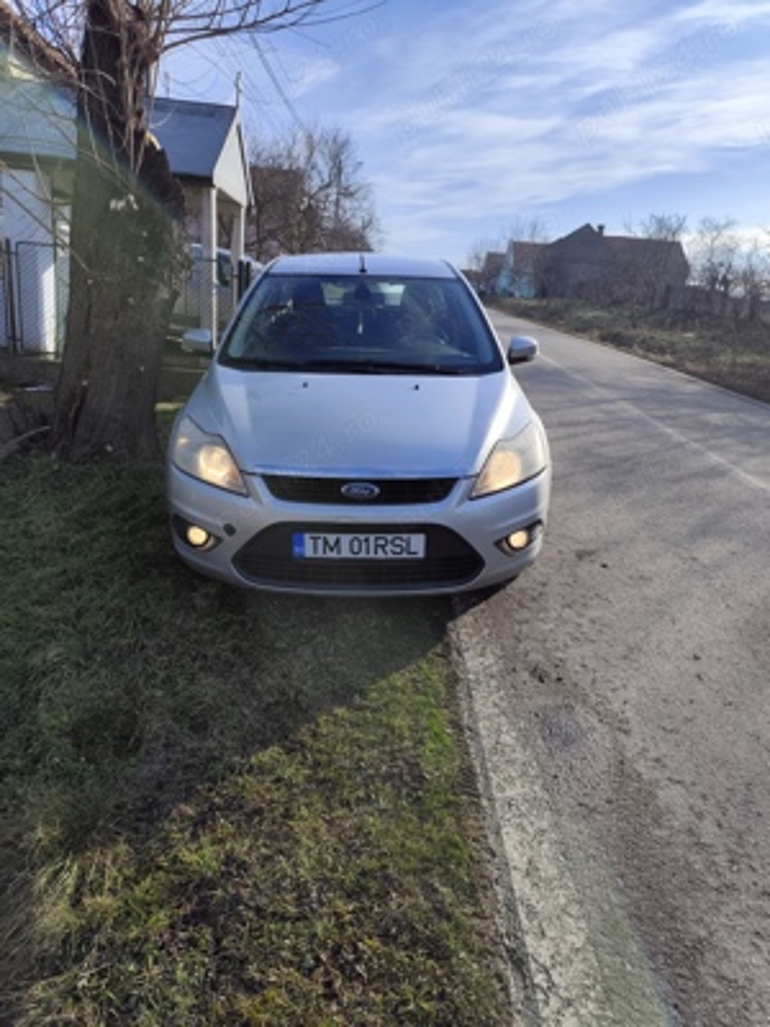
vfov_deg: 73.9
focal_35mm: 23
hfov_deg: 58.9
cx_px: 385
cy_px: 514
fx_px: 682
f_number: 1.65
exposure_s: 1/1648
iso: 50
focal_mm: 6.19
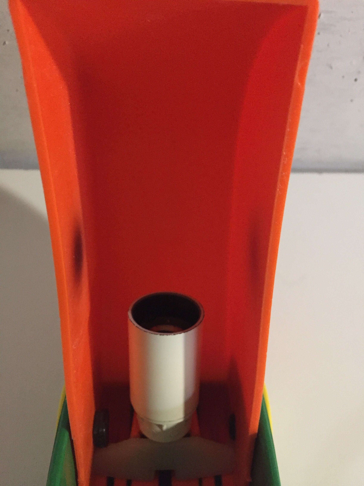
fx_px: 407
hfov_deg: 48.2
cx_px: 182
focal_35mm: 29
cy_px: 243
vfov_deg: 61.7
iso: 320
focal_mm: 4.15
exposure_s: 1/17
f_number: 2.2
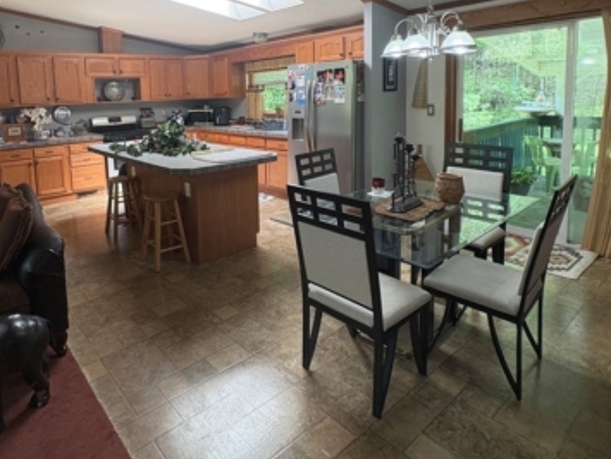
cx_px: 222
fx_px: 406
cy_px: 134
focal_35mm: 23
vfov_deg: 57.0
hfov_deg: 72.4
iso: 200
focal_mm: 2.22
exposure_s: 1/120
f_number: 2.2
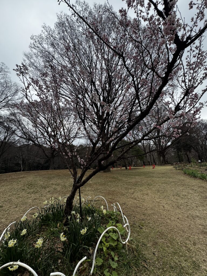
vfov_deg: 102.1
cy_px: 138
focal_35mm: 14
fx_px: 112
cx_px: 104
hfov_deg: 85.7
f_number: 2.2
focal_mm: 2.22
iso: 40
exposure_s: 1/669
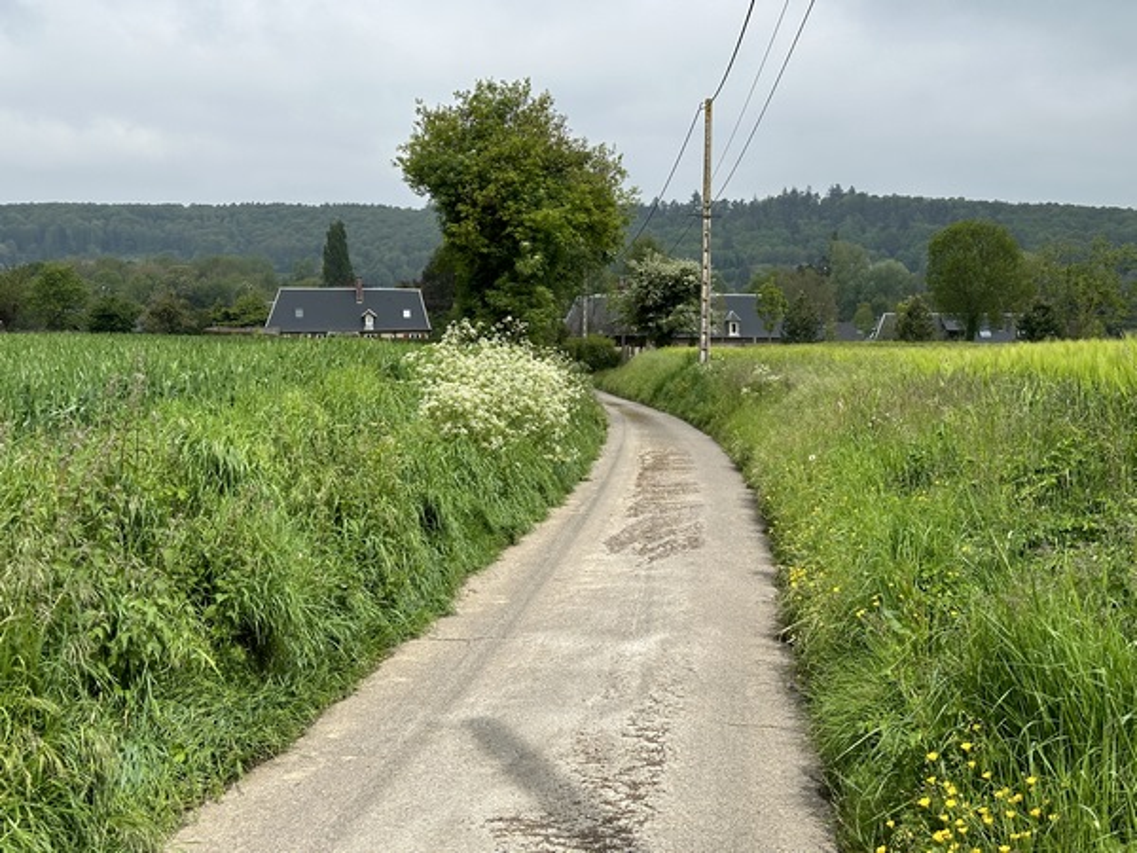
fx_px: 1577
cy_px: 426
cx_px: 568
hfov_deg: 39.7
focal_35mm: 48
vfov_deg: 30.3
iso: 64
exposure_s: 1/3367
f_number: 1.78
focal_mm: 6.86
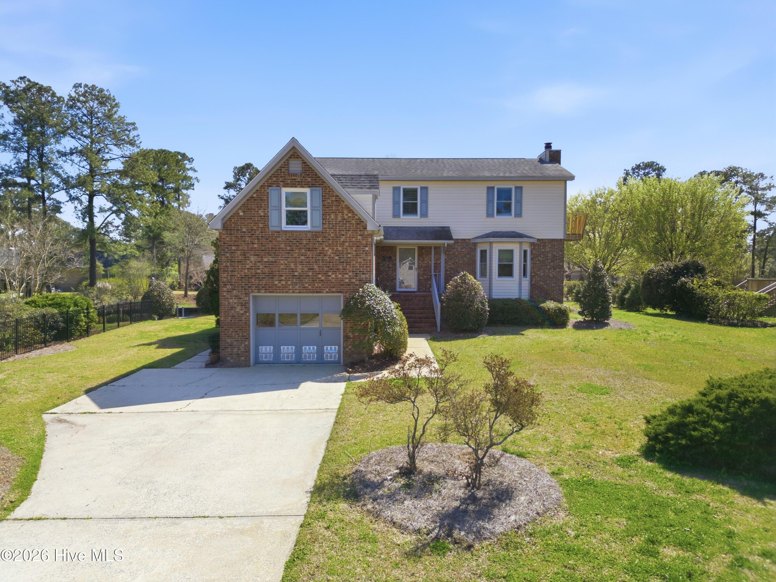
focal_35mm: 24
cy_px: 291
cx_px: 388
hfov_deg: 71.6
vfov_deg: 56.8
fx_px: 538
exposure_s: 1/3200
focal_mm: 6.7
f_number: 1.7
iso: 130
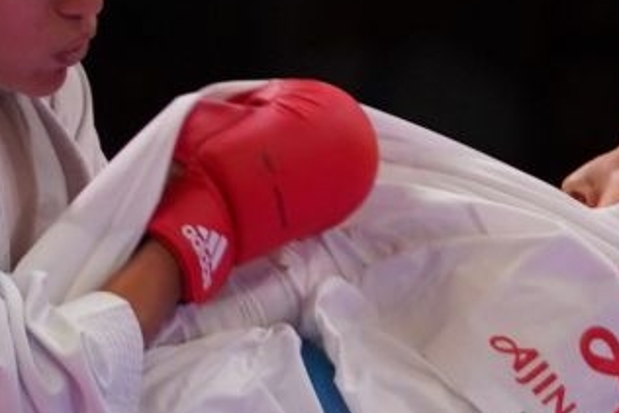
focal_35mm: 1280
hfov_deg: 1.6
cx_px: 245
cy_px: 427
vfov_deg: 1.1
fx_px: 22018
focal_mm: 150
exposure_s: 1/1000
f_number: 2.8
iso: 640
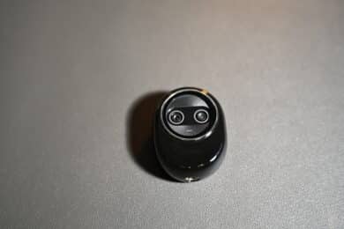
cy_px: 114
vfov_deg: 29.2
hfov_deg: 42.7
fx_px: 440
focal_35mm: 46
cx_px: 172
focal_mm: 46
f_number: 2.8
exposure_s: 1/125
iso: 320
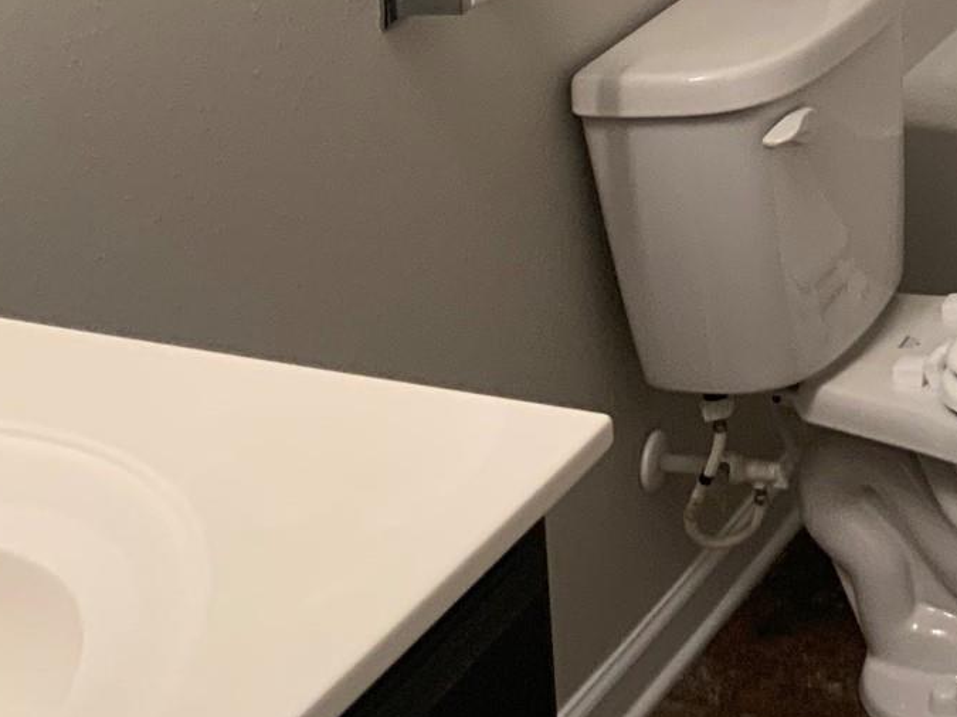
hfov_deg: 21.3
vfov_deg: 15.6
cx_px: 1001
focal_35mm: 88
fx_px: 2432
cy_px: -332
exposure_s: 1/60
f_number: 1.8
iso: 100
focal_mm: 3
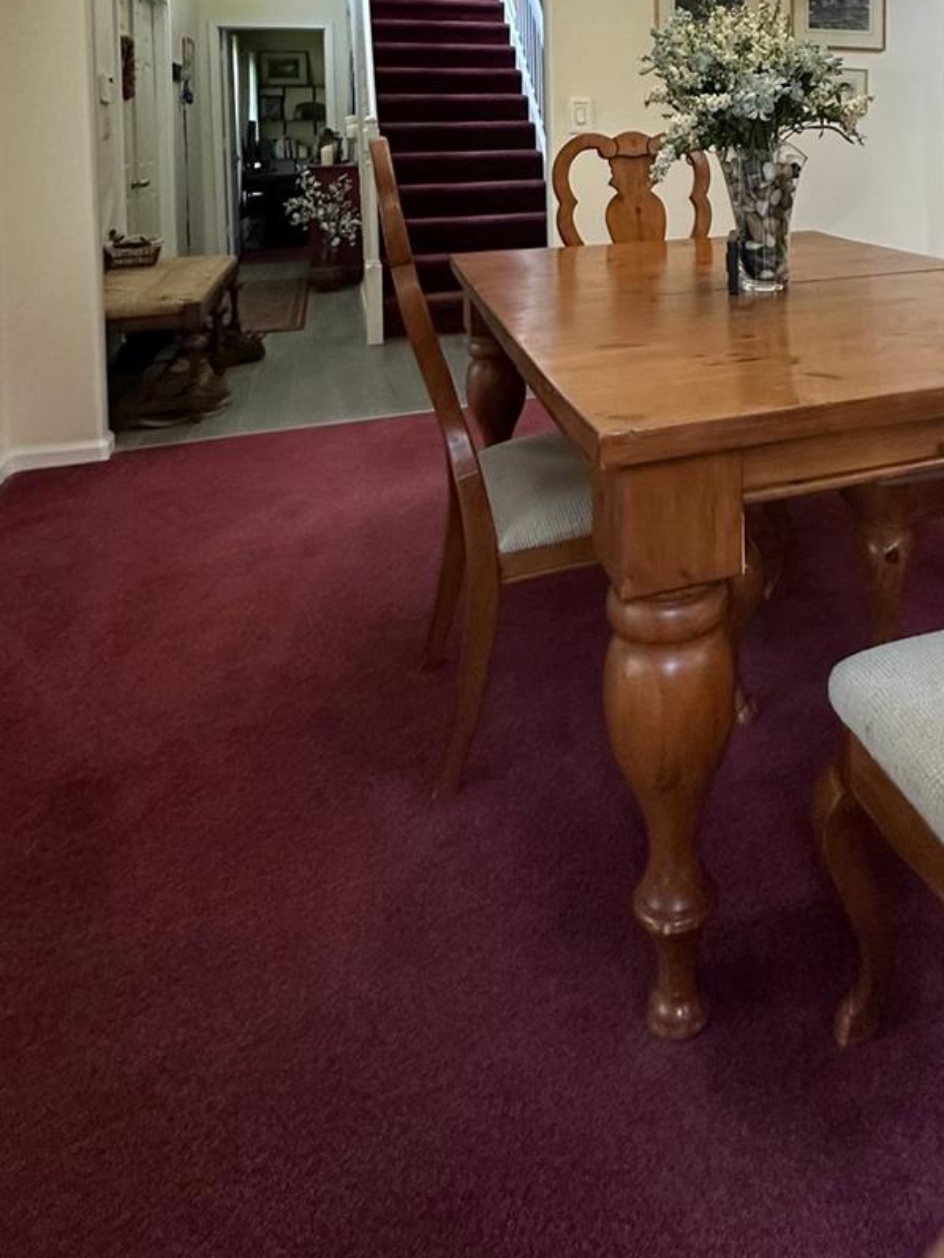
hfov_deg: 48.1
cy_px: 158
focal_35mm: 27
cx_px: 772
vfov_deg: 57.4
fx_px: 982
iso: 500
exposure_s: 1/60
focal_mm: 2.22
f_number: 2.2
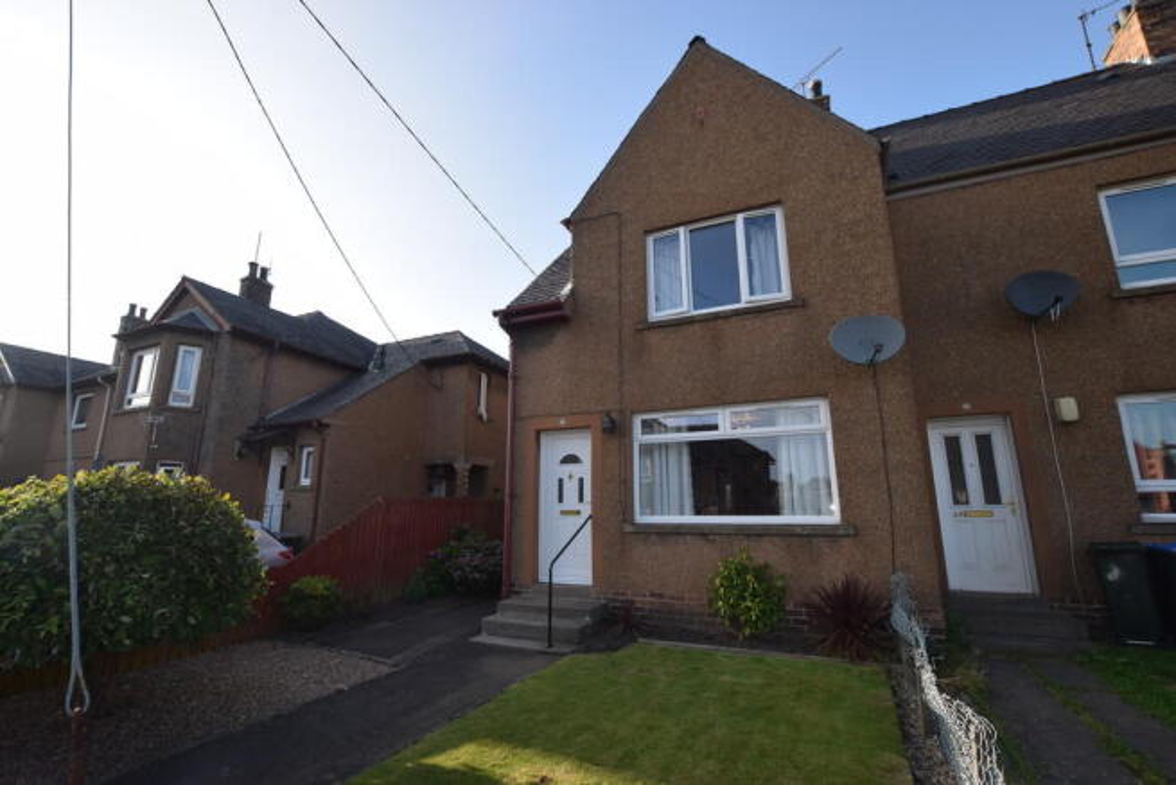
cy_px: 392
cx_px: 588
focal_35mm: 15
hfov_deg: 100.4
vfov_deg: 77.4
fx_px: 490
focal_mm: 10
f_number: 6.3
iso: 100
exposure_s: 1/160
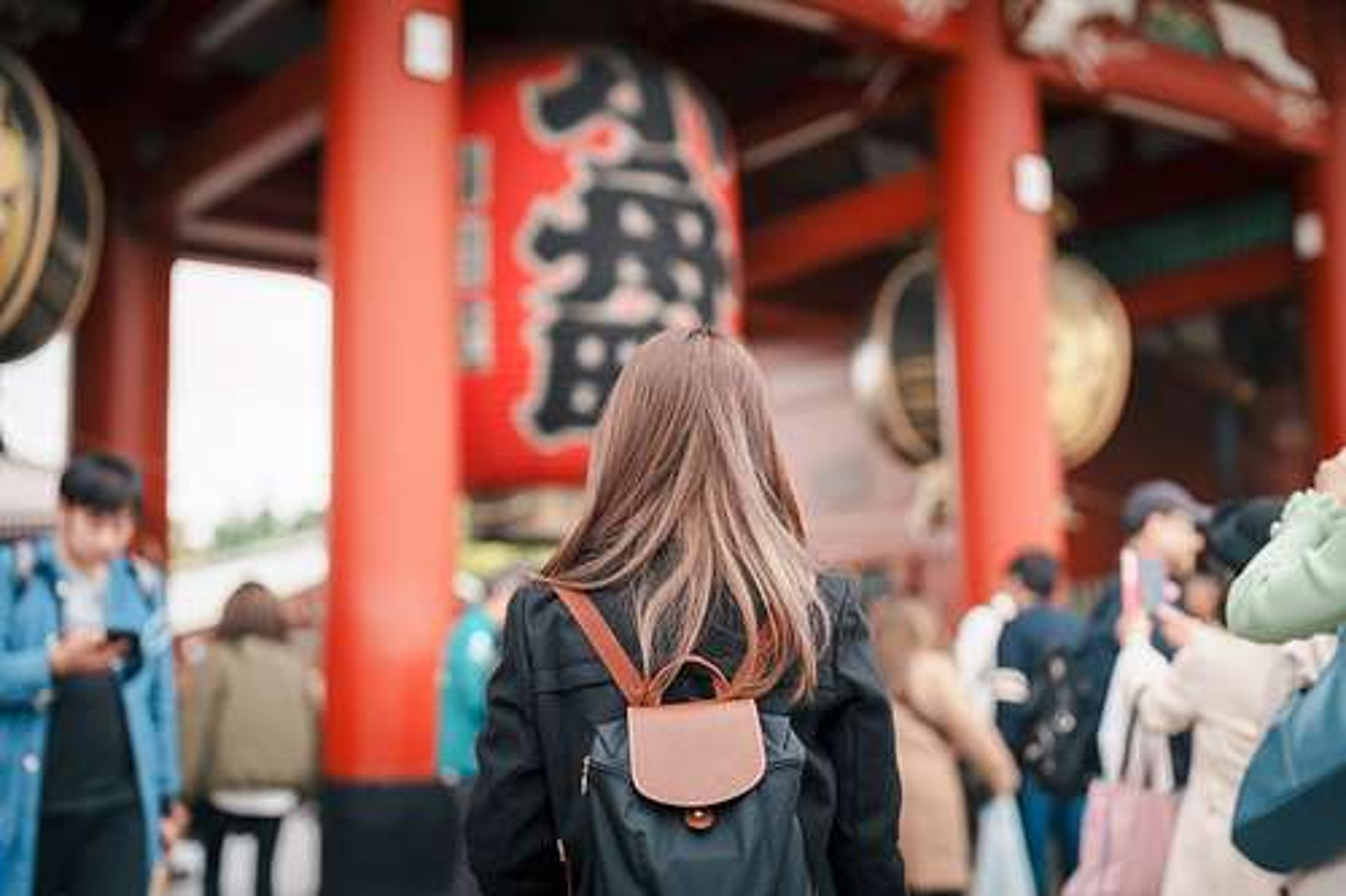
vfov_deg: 27.0
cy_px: 448
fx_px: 1869
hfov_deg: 39.6
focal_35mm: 50
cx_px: 673
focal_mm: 50
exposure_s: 1/320
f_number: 1.6
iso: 100
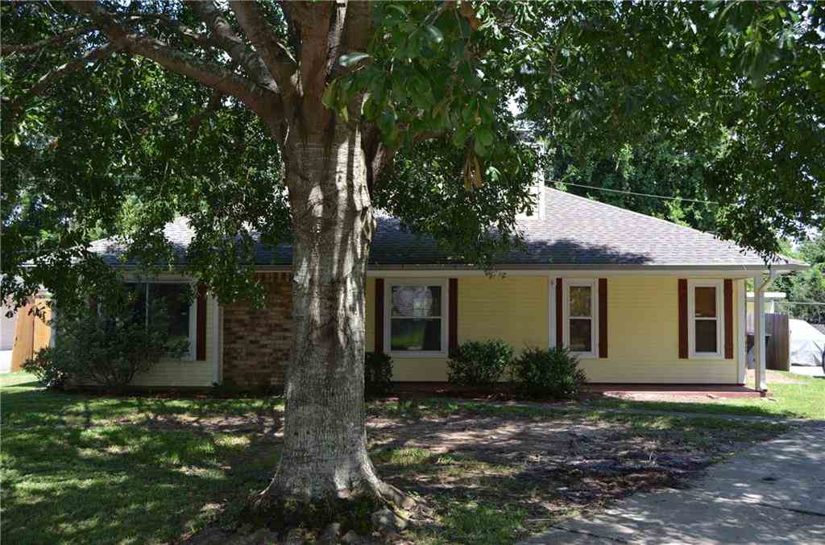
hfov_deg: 53.3
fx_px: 823
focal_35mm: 36
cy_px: 272
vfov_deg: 36.7
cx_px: 412
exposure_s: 1/125
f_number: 5.6
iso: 100
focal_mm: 24
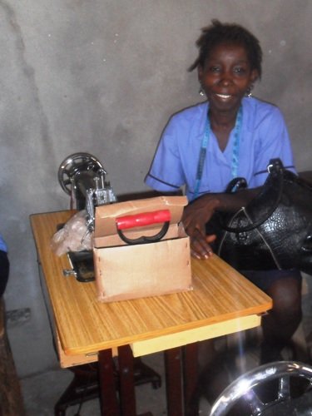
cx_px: 156
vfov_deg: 50.1
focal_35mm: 37
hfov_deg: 38.7
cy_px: 208
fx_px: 445
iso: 400
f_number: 4
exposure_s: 1/15
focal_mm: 6.6
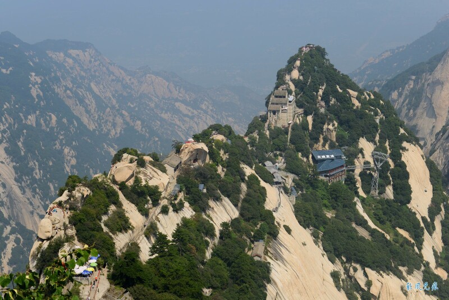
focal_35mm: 70
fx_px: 873
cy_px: 150
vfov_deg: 19.5
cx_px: 224
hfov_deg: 28.8
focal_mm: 70
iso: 100
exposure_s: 1/250
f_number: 11
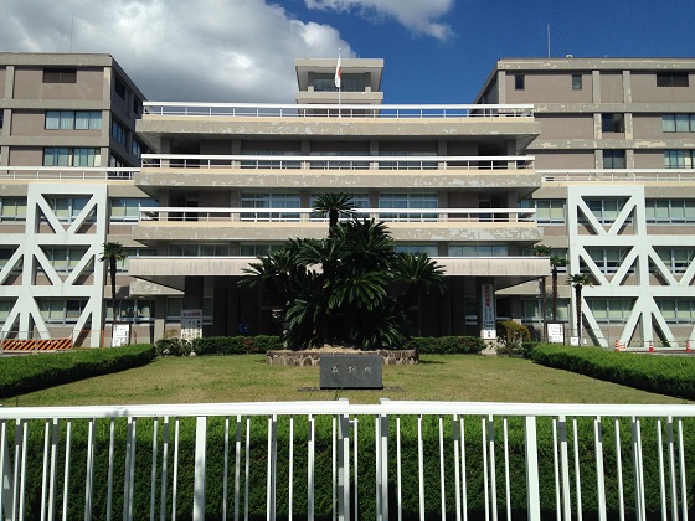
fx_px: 663
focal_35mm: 33
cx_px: 348
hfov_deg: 55.4
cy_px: 260
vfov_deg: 42.9
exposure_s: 1/3195
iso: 50
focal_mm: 4.12
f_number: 2.4
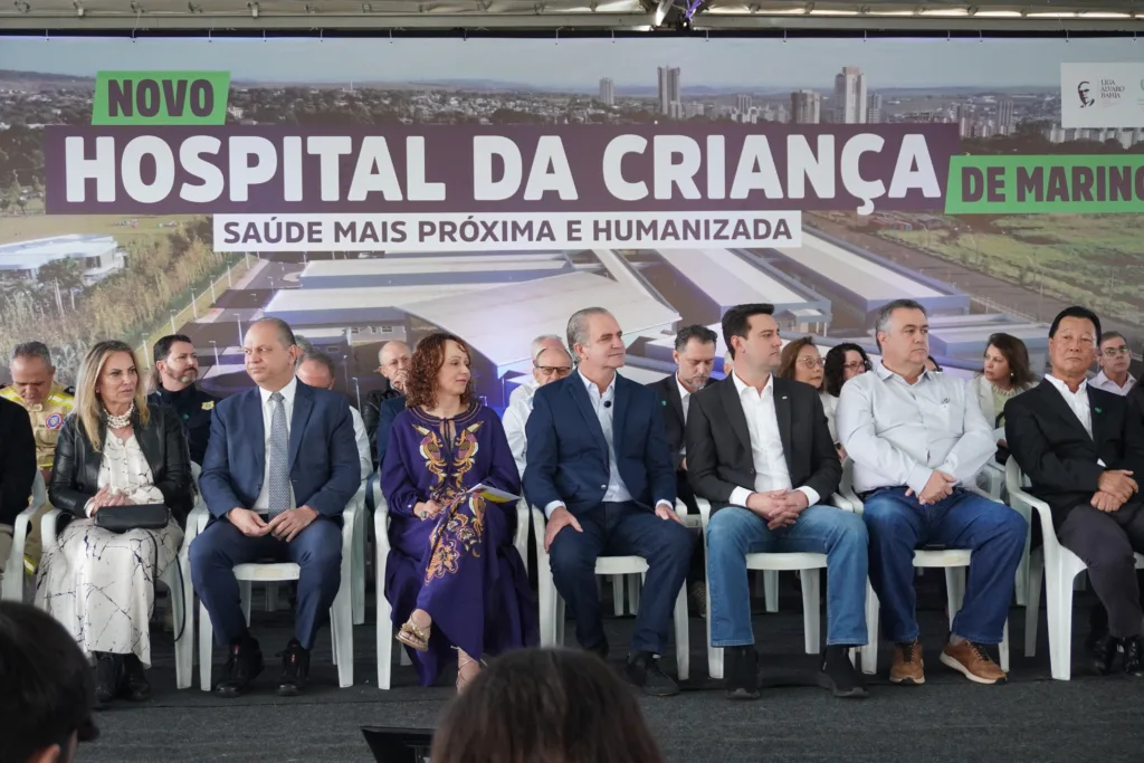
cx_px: 572
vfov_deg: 29.0
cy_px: 382
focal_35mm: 46
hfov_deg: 42.3
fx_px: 1478
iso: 800
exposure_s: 1/50
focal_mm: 31
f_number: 5
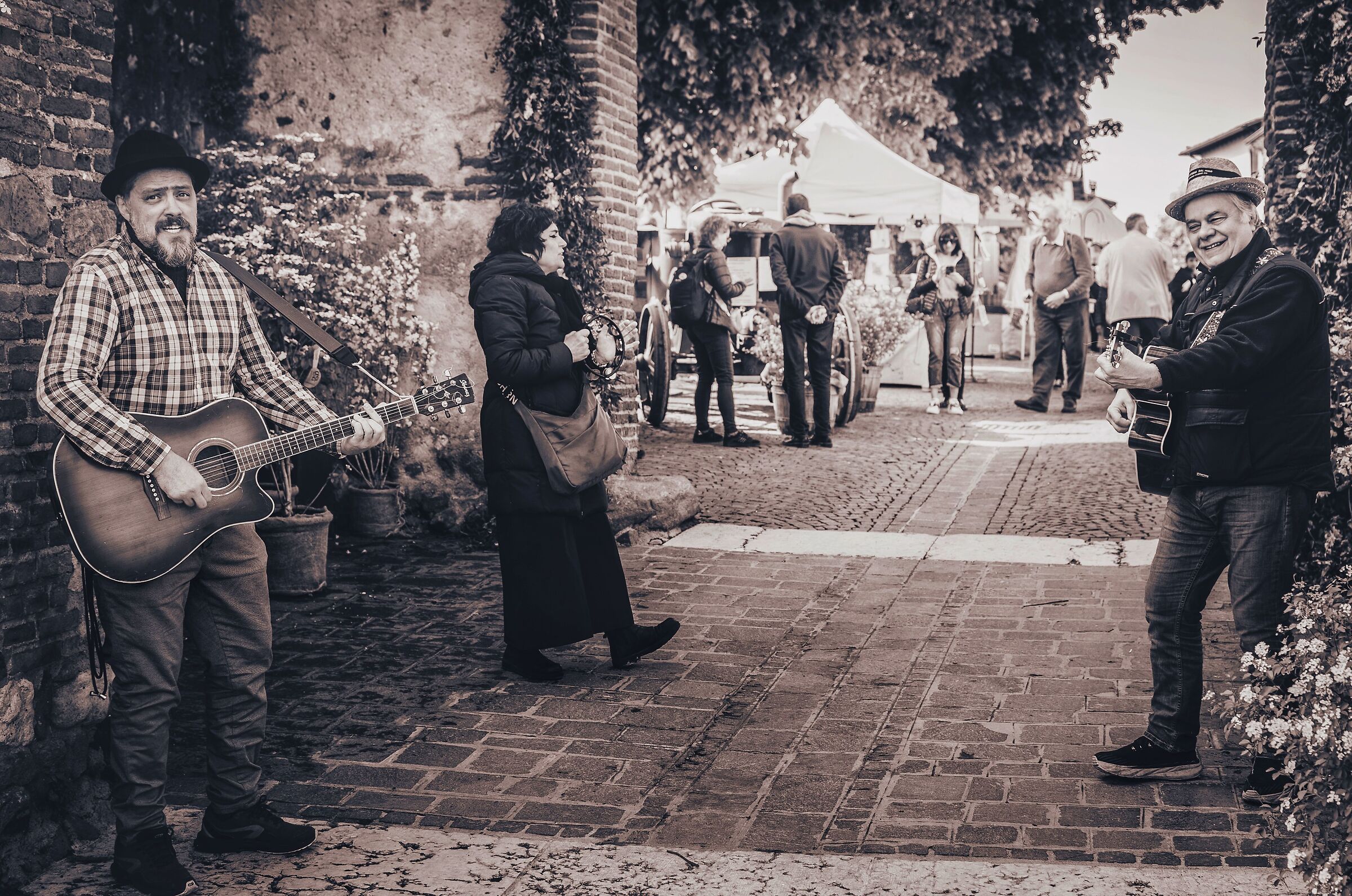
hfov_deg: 37.9
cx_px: 676
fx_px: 1968
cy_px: 448
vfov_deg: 25.6
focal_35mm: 52
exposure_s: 1/160
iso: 100
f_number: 4
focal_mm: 35
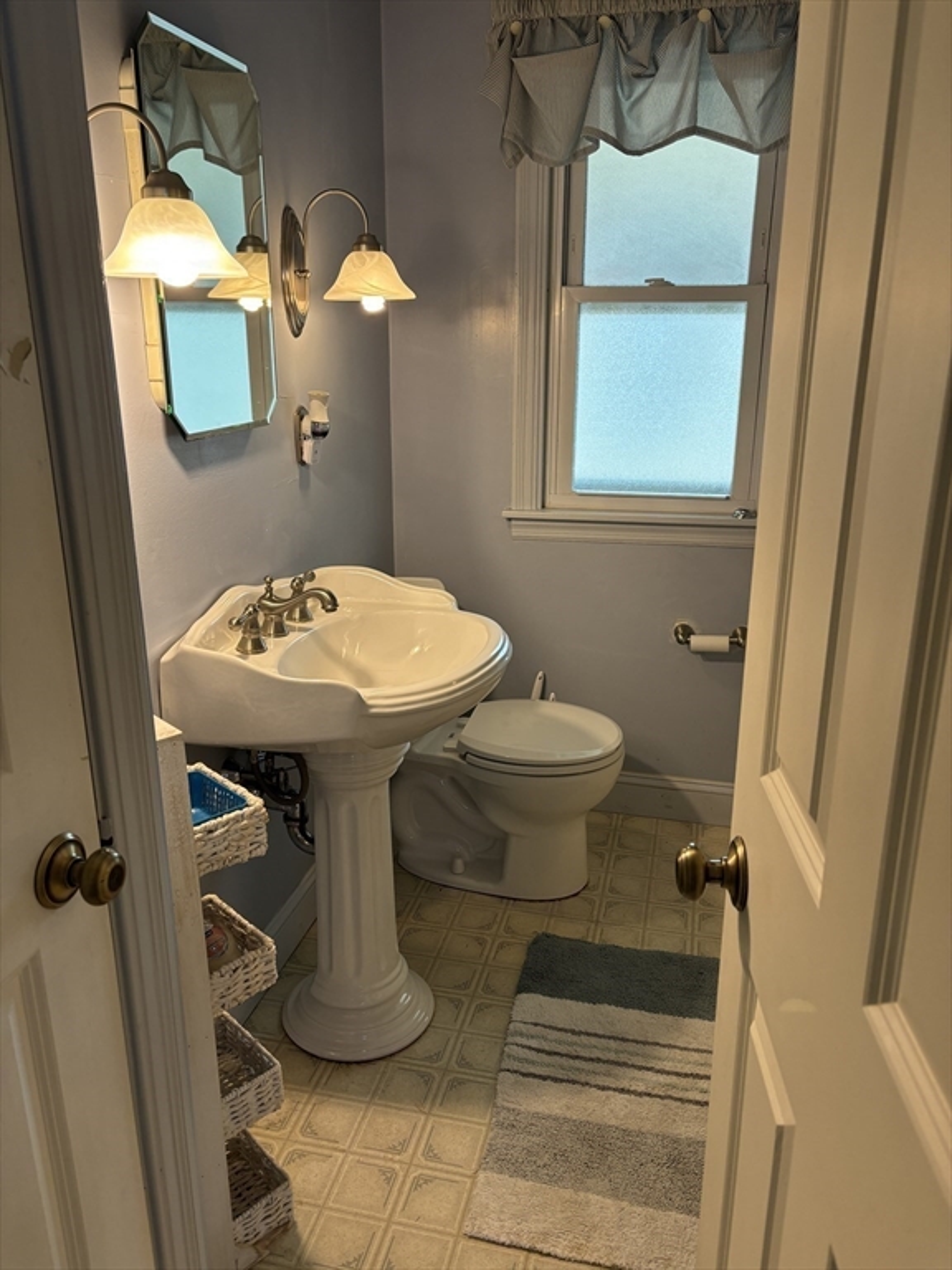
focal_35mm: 26
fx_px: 953
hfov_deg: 53.1
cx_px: 476
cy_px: 635
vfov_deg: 67.3
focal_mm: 5.96
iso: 100
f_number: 1.6
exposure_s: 1/120
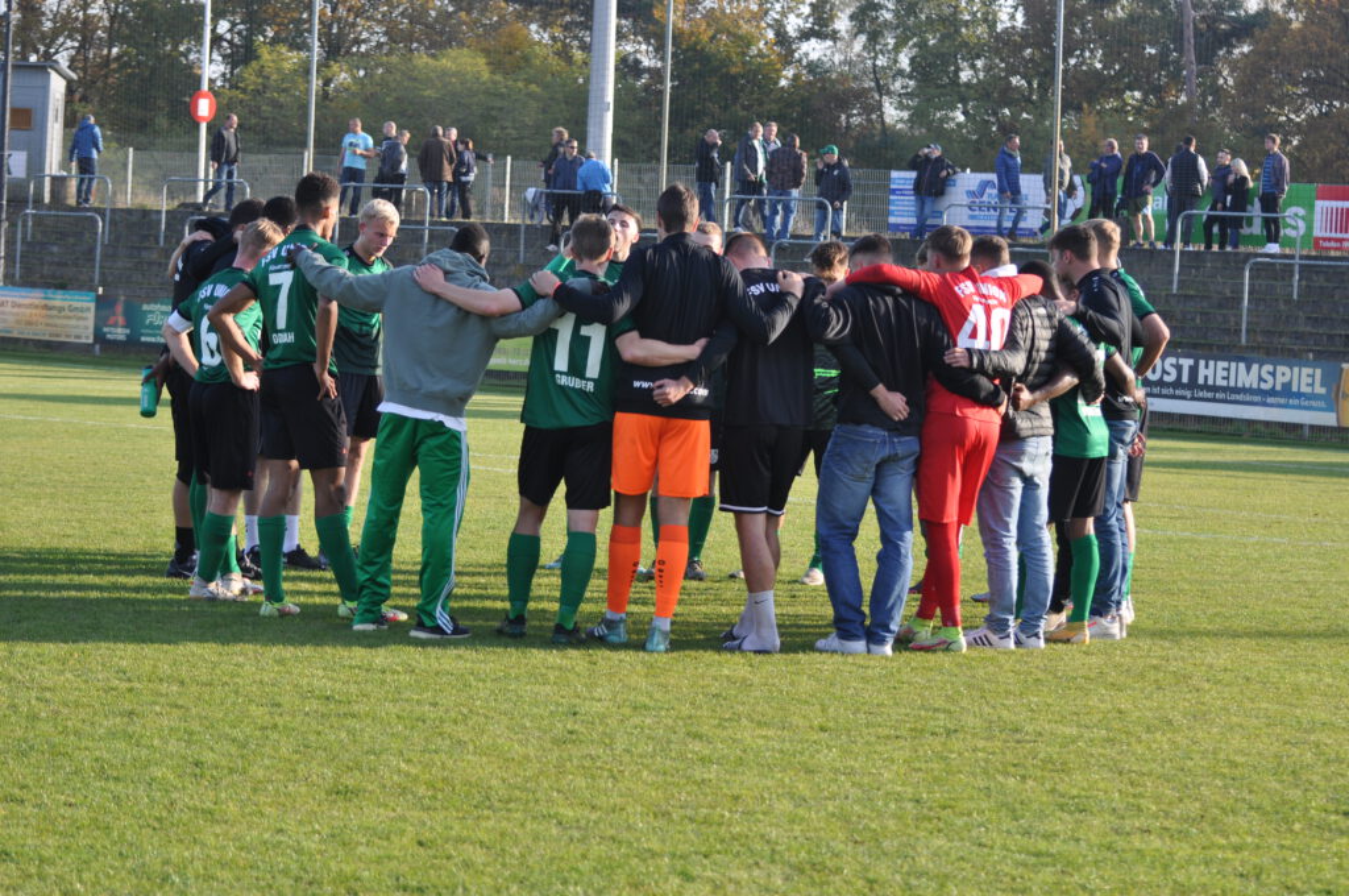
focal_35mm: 105
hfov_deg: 19.5
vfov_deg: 13.0
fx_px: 3930
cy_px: 448
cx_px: 674
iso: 200
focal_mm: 70
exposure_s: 1/320
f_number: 4.5
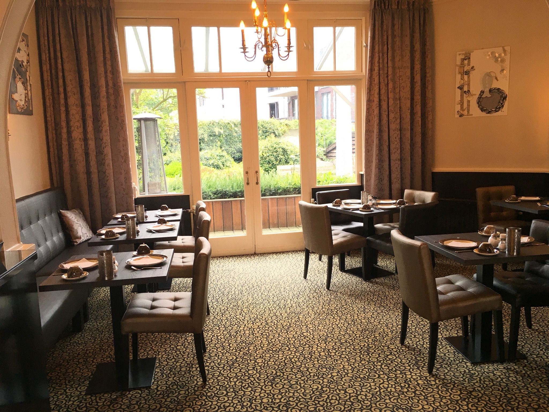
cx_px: 274
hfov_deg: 61.7
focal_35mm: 29
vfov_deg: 48.2
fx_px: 460
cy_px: 206
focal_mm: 4.15
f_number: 2.2
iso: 32
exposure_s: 1/33
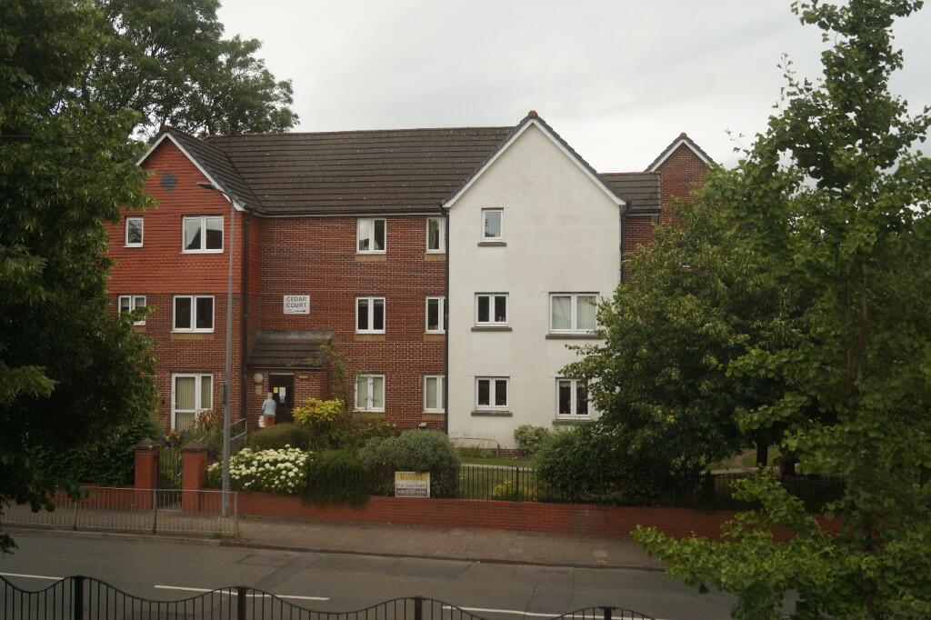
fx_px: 931
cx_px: 466
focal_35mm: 36
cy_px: 310
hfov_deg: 53.1
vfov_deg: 36.8
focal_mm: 24
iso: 100
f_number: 4
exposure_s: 1/200
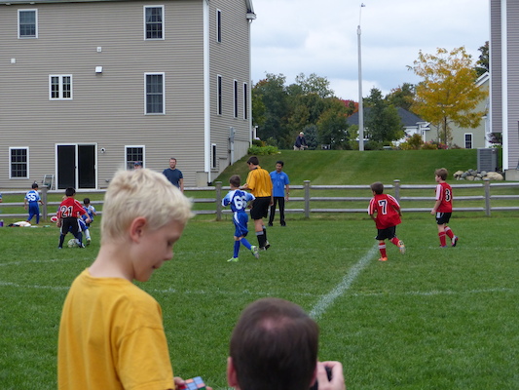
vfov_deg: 13.8
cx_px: 260
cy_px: 195
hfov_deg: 18.4
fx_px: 1605
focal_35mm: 107
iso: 250
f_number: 2.8
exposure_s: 1/500
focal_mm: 19.2
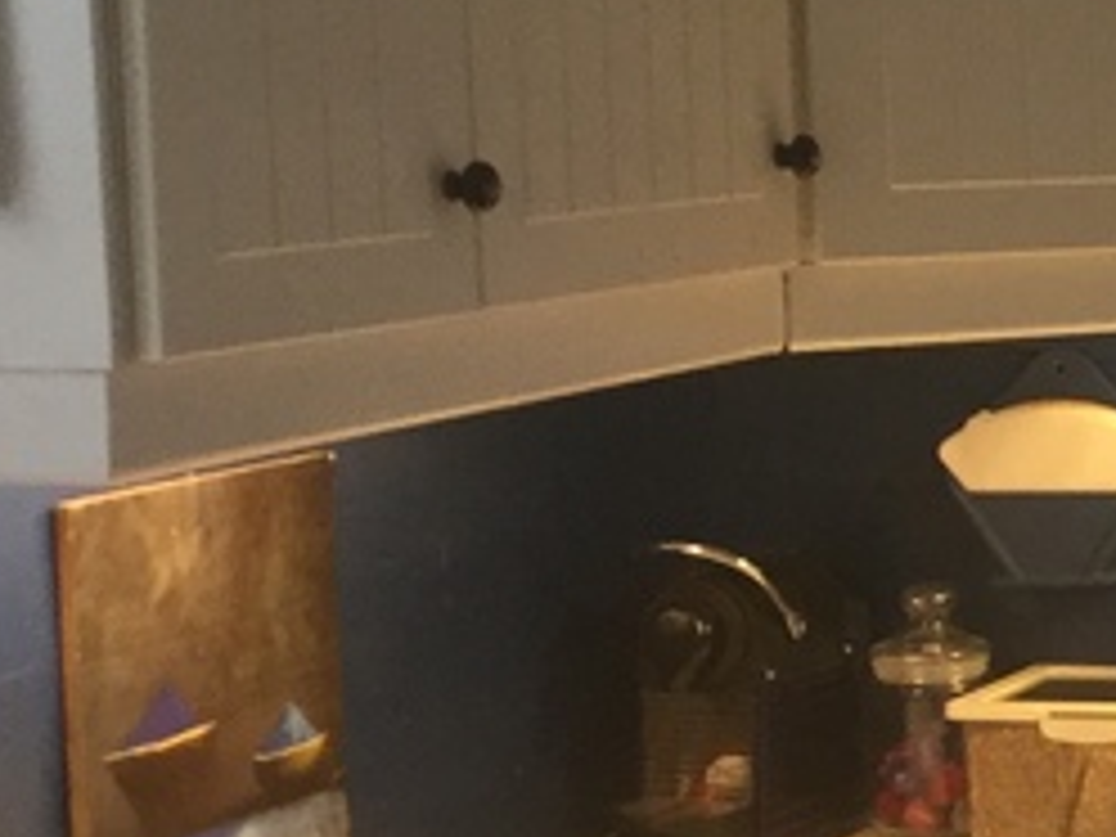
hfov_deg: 14.0
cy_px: 441
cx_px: 1863
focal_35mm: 128
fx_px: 4127
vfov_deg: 11.6
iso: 100
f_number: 2.4
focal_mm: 3.3
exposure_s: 1/33
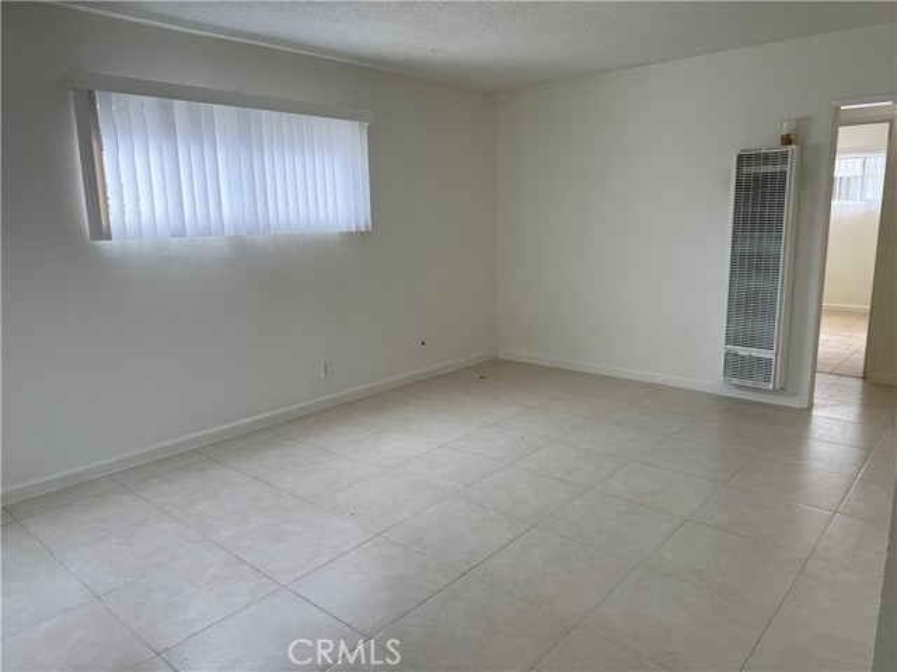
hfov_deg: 71.6
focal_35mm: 24
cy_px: 336
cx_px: 448
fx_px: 622
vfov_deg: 56.8
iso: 100
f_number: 1.78
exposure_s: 1/231
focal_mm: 6.76
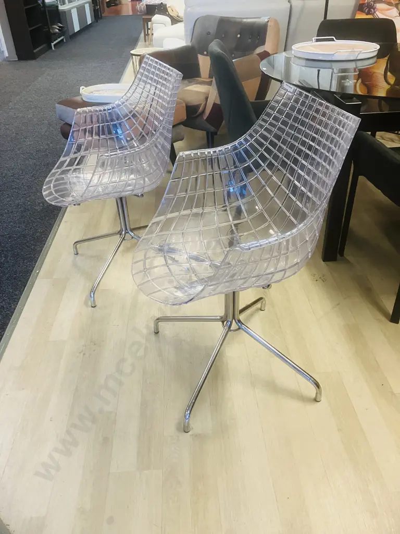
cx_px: 200
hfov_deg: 49.7
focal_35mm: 28
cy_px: 267
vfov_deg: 63.4
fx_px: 431
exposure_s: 1/50
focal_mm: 3.99
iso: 125
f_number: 1.8
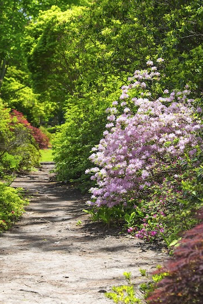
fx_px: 1091
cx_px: 58
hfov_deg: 10.6
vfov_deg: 15.9
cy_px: 152
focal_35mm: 129
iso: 100
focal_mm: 70
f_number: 6.3
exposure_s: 1/80
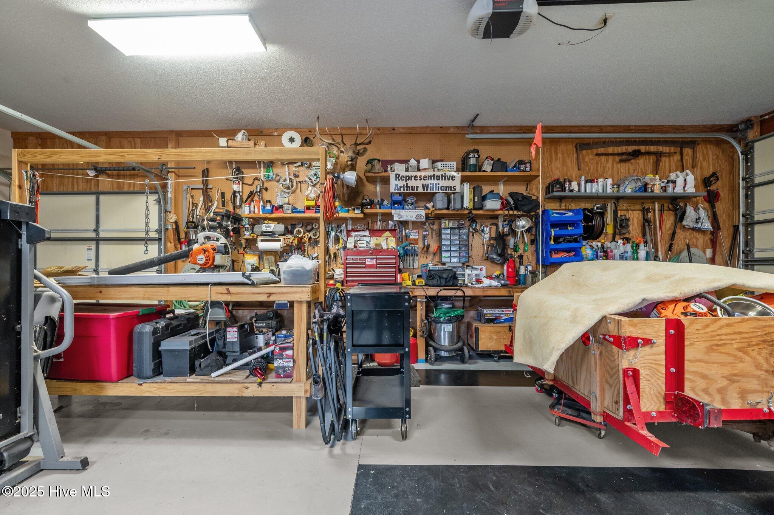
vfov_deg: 81.1
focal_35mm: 14
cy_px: 258
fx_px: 301
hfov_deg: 104.3
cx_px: 387
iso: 2500
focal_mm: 14
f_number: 8
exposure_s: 1/13
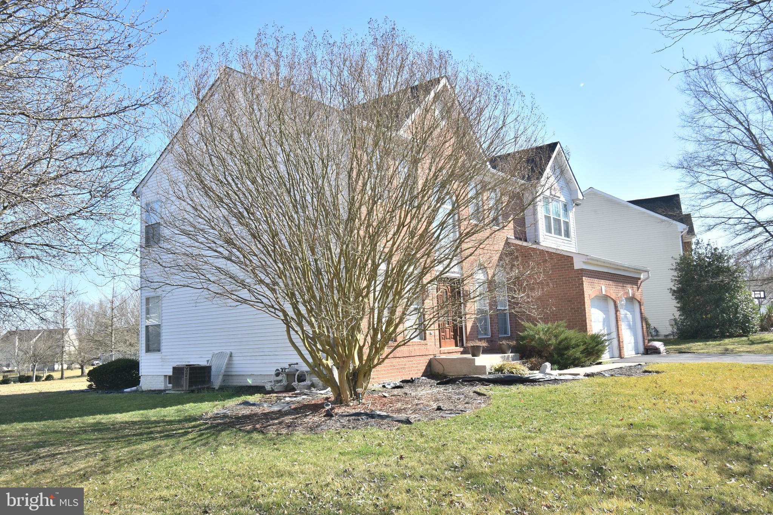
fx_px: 644
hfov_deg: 61.9
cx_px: 386
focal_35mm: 30
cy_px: 258
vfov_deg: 43.6
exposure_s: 1/250
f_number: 8
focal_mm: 20
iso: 140
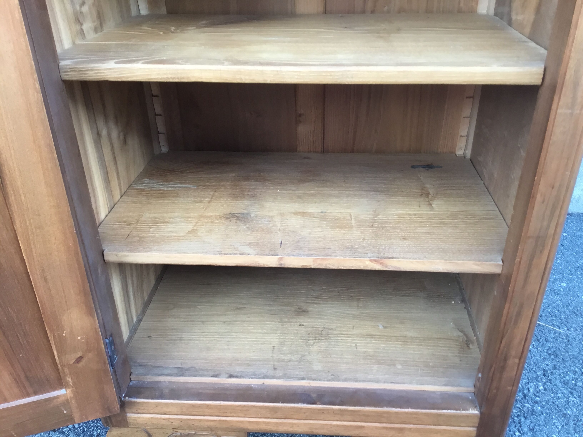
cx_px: 292
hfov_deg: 58.4
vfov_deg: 45.4
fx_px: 522
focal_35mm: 31
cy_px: 218
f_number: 2.4
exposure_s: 1/33
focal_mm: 3.3
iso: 25
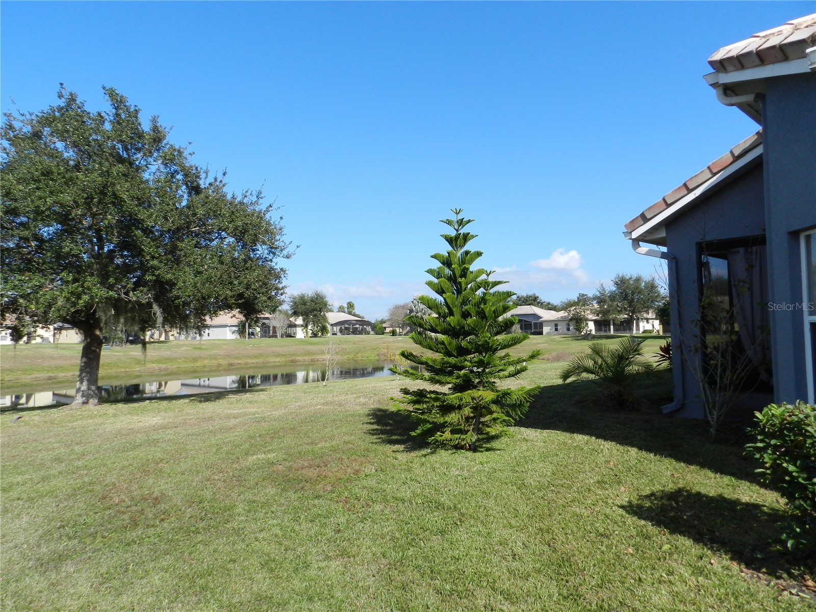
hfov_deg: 73.9
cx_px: 408
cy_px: 306
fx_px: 542
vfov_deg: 58.9
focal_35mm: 23
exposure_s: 1/1000
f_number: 4
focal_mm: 4
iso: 160
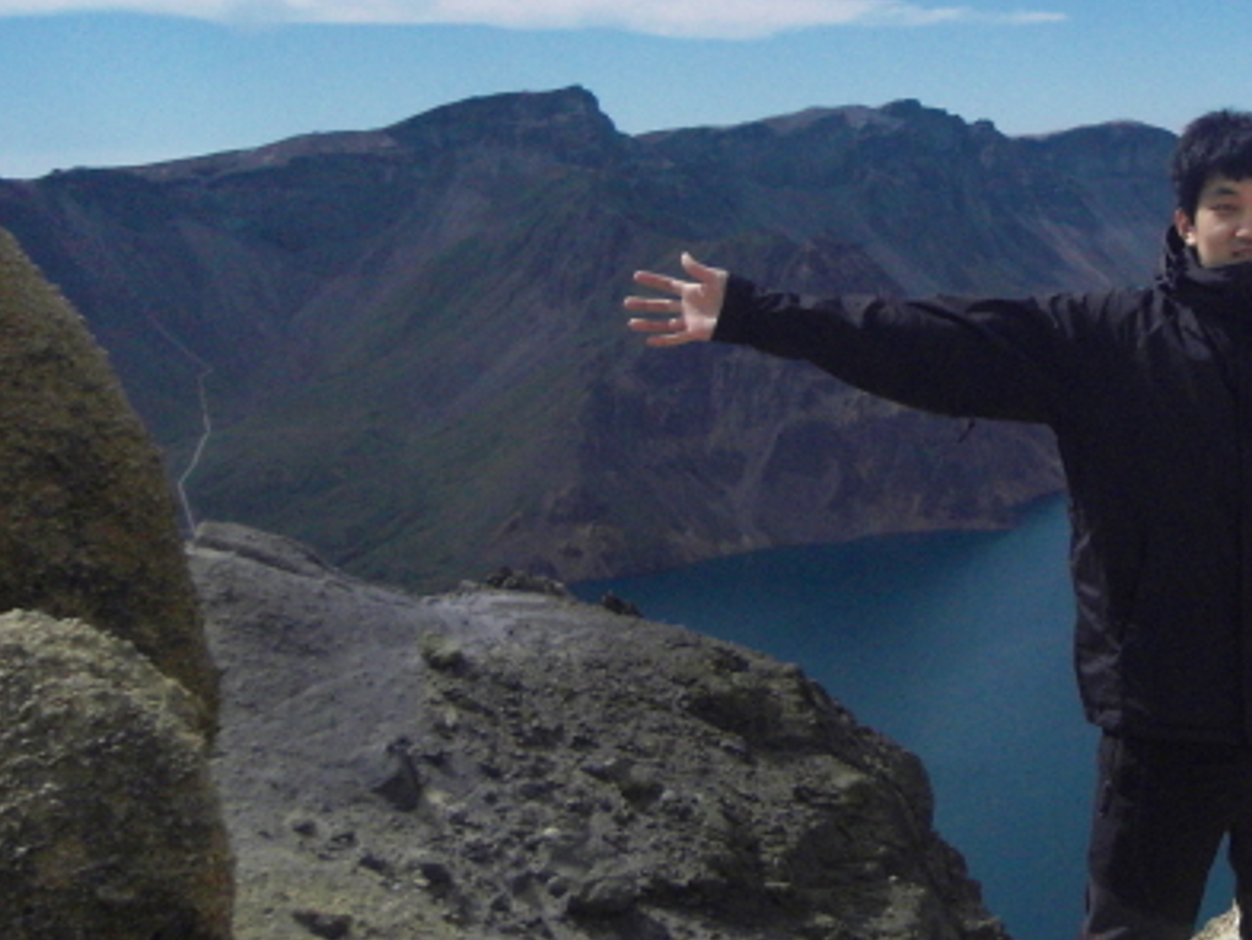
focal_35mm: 55
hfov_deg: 31.4
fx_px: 1990
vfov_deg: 26.3
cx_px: 1338
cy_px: 266
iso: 200
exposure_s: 1/1000
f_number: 7.3
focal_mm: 4.3
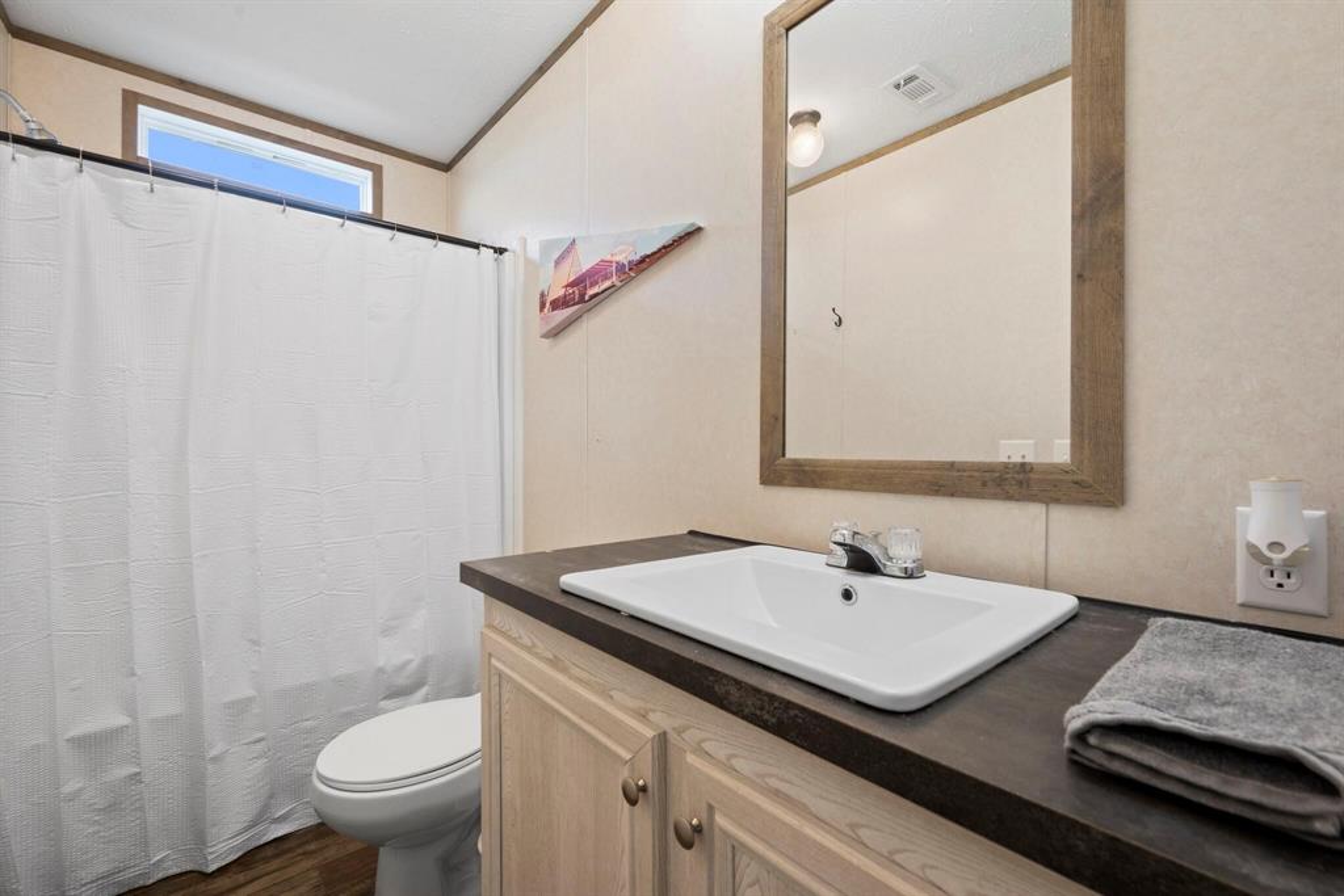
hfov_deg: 98.5
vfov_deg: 75.5
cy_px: 448
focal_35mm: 16
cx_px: 672
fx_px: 579
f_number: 9
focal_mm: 15.5
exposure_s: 1/6
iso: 400
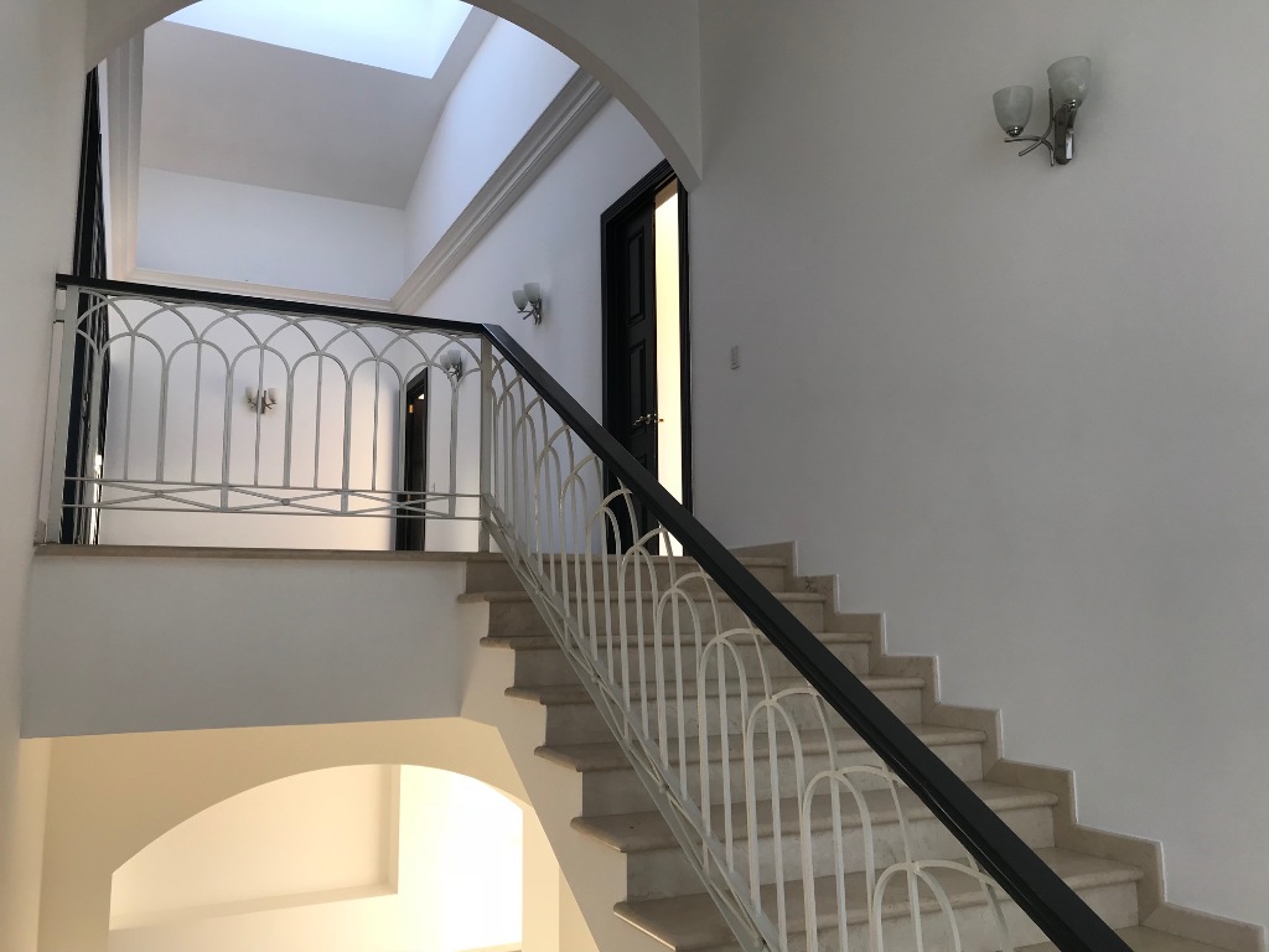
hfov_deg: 63.4
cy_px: 476
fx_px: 1026
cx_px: 634
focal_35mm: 28
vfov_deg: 49.7
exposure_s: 1/60
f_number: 1.8
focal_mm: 3.99
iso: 25
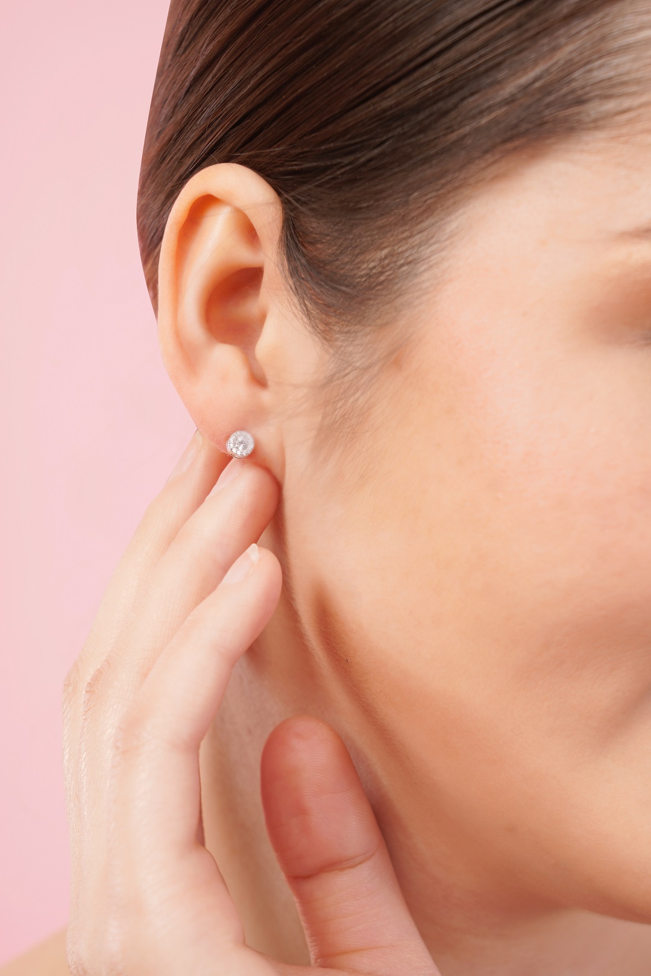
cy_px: 488
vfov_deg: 19.5
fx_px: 2847
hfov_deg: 13.0
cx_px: 326
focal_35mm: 105
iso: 125
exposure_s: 1/100
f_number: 9
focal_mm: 105
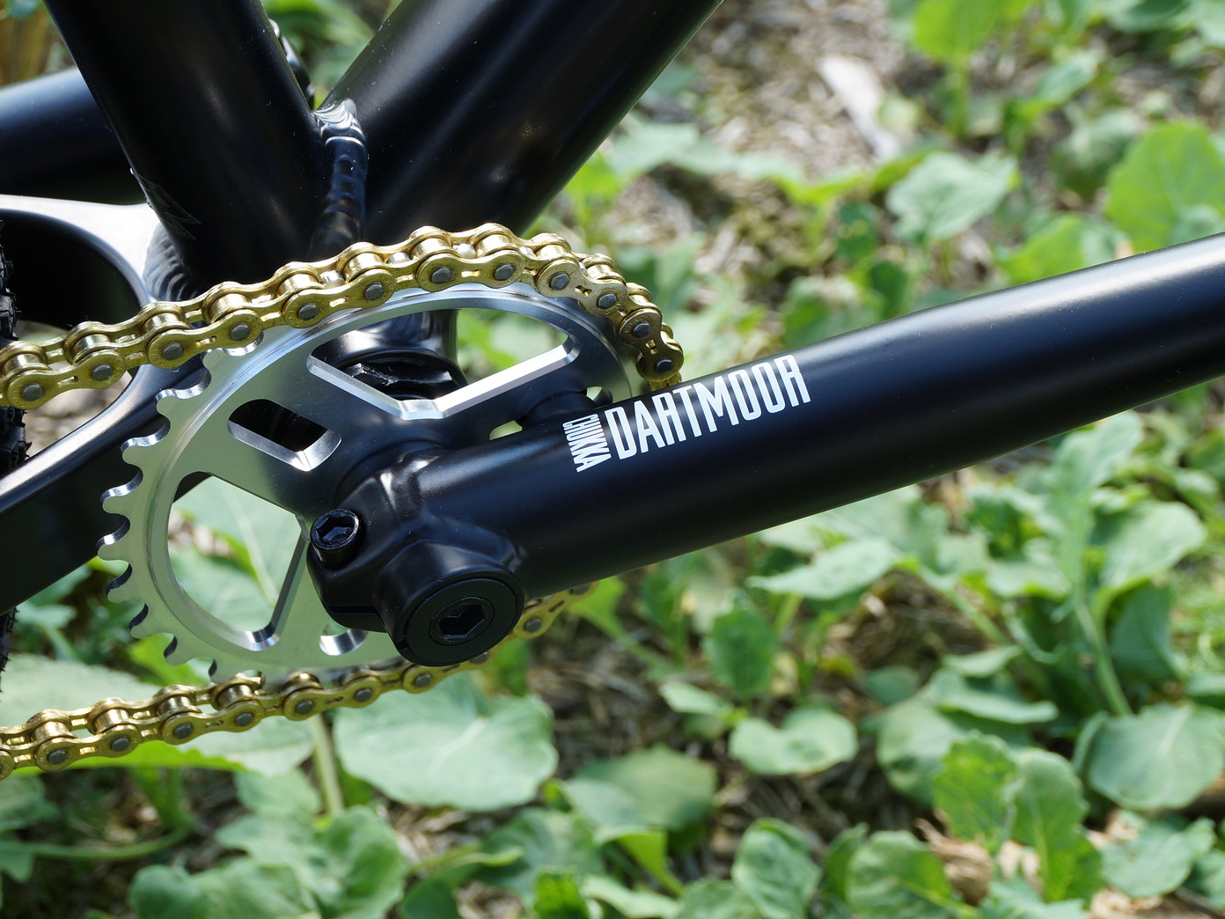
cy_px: 453
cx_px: 547
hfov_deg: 17.0
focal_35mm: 116
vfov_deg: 12.8
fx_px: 4105
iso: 200
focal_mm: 70
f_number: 9
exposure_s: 1/60
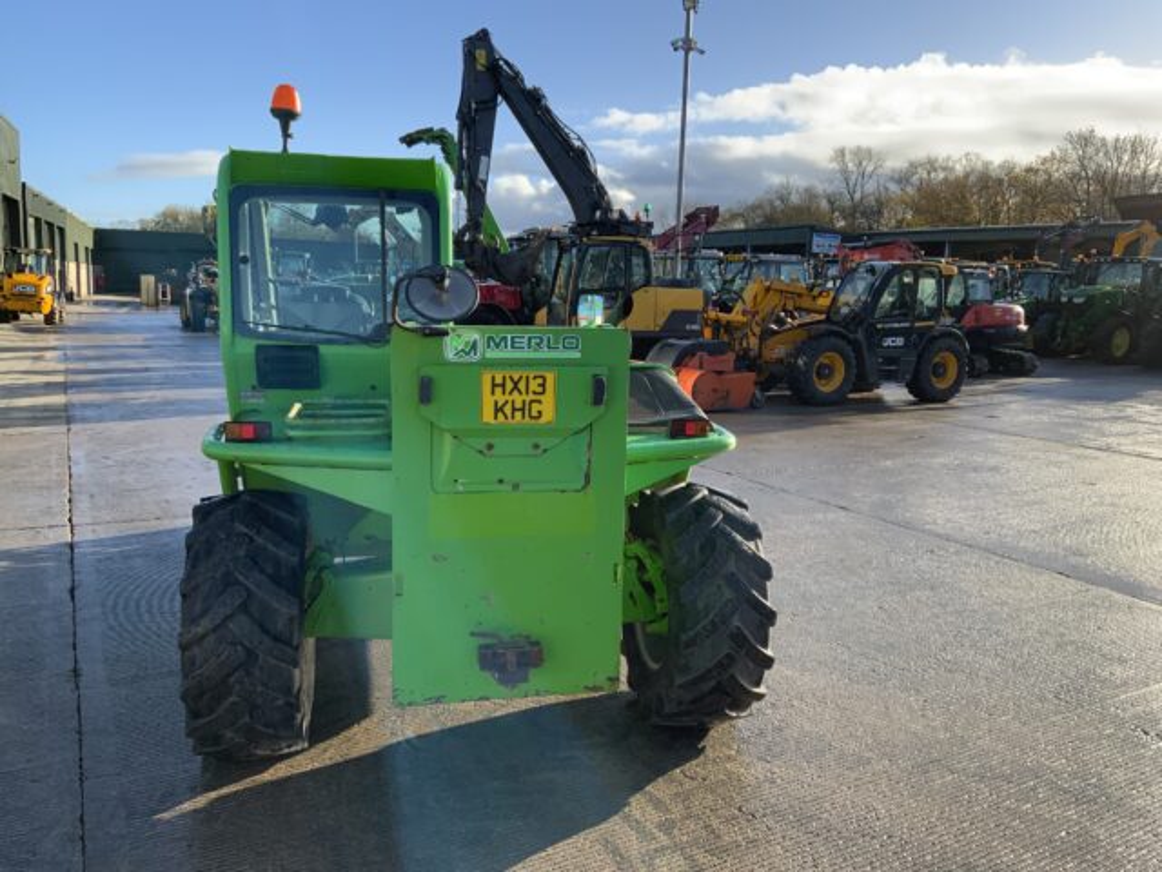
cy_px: 436
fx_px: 973
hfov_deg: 61.7
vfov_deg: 48.2
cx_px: 581
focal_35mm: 29
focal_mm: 3
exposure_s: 1/929
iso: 16
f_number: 1.8
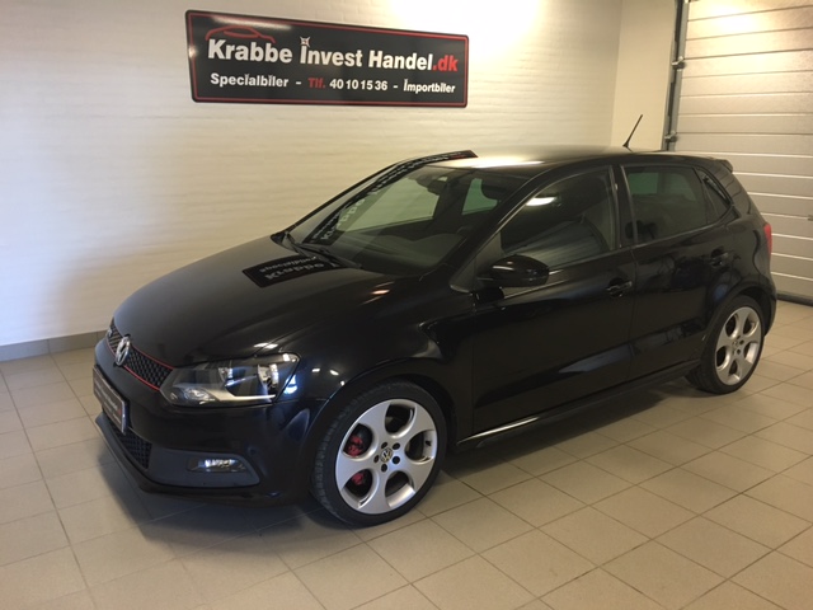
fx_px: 681
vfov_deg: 48.2
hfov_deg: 61.7
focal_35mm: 29
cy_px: 305
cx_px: 406
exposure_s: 1/33
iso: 160
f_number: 2.2
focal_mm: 4.15
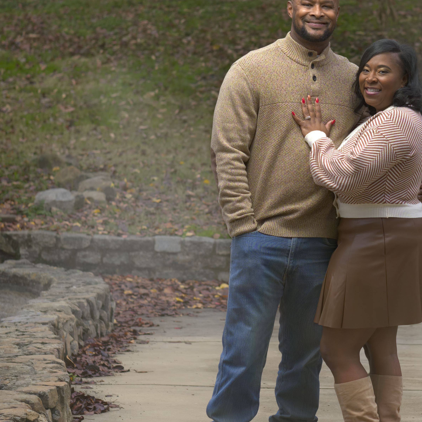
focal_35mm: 178
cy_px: 200
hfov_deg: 9.8
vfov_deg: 9.8
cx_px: 352
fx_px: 2455
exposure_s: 1/250
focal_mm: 56
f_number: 3.2
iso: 200
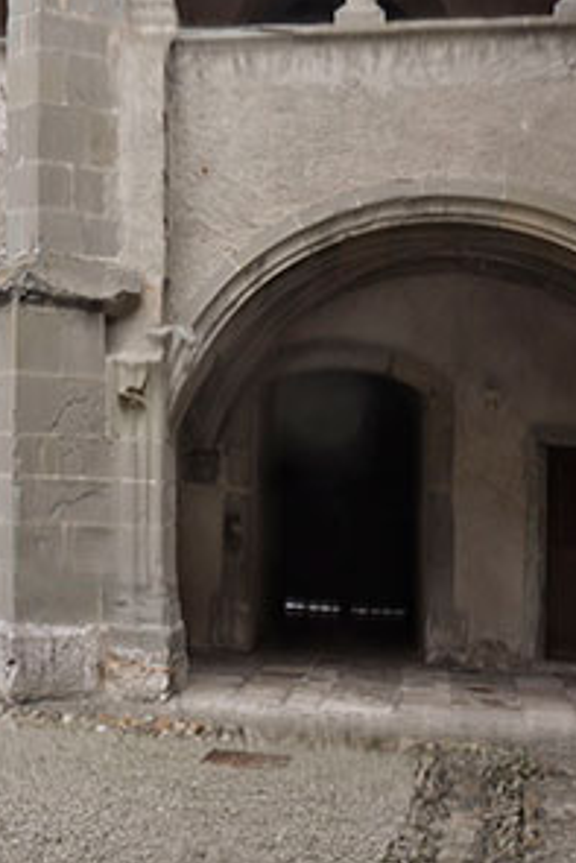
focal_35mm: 64
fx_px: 1534
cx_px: -61
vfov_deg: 31.4
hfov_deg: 20.3
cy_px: 427
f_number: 7.1
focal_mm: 28
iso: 200
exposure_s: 1/50
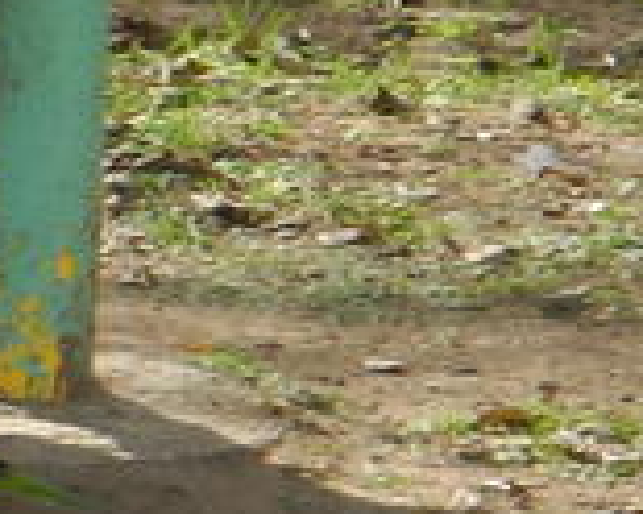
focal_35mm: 1288
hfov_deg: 1.5
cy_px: 46
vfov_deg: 1.2
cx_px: -452
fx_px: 24511
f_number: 5.6
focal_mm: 42.6
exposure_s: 1/100
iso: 100
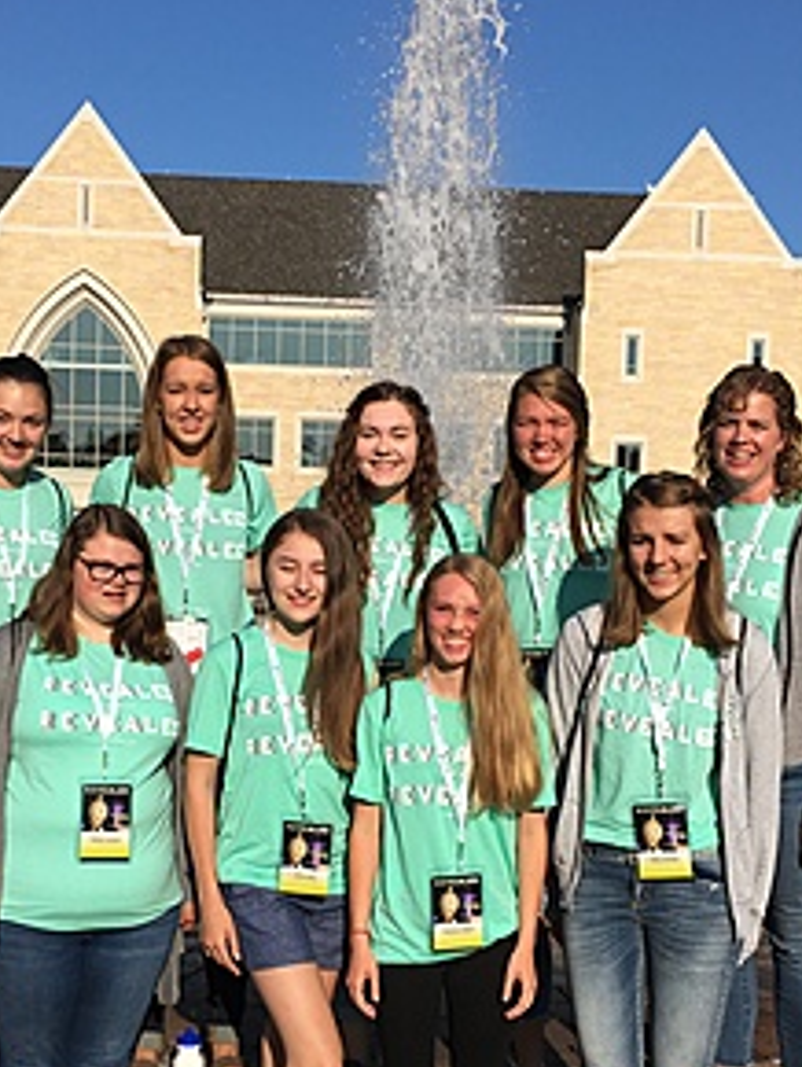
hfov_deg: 30.3
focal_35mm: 48
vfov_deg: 39.5
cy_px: 629
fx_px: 1481
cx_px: 342
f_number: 2.2
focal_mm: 4.15
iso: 25
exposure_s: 1/2331
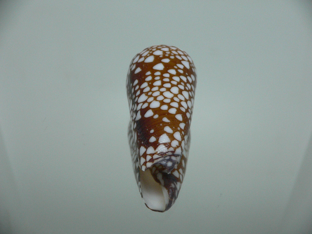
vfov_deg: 40.7
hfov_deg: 52.6
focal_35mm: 35
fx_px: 315
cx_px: 156
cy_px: 117
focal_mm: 4.6
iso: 200
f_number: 2.8
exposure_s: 1/60
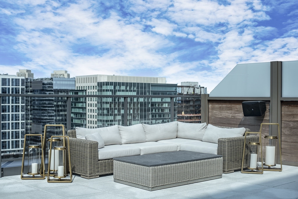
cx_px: 149
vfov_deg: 27.0
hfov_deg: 39.6
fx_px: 414
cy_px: 100
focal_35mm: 50
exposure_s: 1/640
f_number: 5
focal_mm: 50
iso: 100
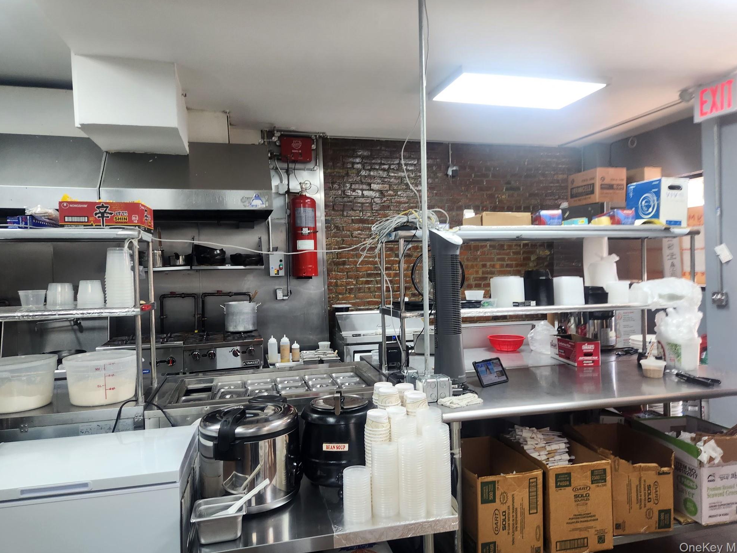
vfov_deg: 56.8
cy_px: 268
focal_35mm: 24
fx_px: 511
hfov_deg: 71.6
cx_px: 371
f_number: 1.8
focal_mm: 5.4
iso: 200
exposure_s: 1/120
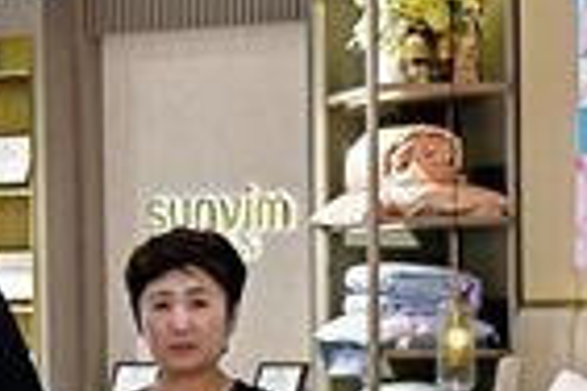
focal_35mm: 239
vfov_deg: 5.7
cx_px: -375
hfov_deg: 8.4
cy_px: 256
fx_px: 3897
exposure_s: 1/160
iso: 800
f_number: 5.6
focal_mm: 48
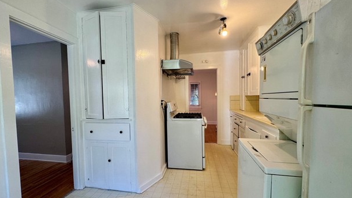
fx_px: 149
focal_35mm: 16
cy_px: 105
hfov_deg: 99.4
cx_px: 172
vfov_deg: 67.0
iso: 160
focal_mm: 2.22
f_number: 2.2
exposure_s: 1/120
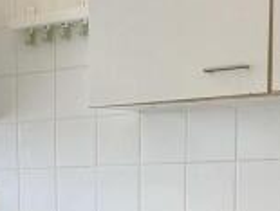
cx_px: 24
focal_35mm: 105
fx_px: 851
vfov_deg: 13.3
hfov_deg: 18.4
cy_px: 329
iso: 50
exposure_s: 1/121
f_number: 1.8
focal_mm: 4
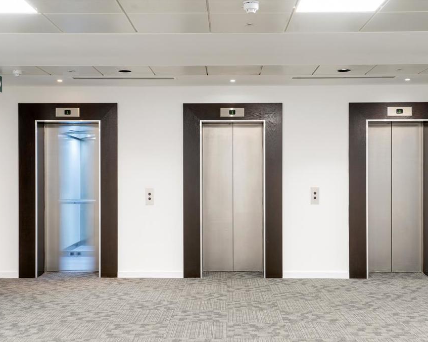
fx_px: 532
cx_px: 228
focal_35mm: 42
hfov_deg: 43.8
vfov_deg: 35.7
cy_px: 172
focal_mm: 37
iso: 250
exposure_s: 1/2
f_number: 9
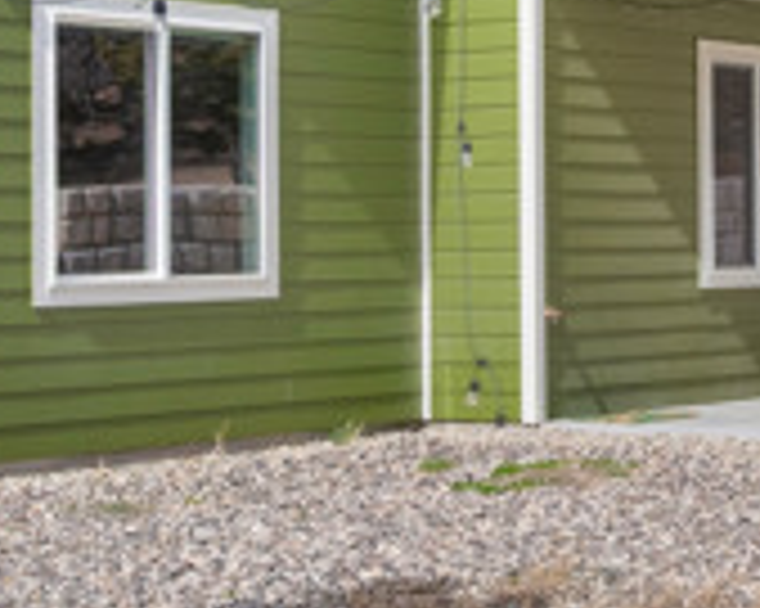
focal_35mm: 100
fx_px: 2248
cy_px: 38
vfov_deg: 15.2
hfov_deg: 17.6
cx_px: 1066
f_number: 8
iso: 800
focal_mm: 30
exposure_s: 1/500
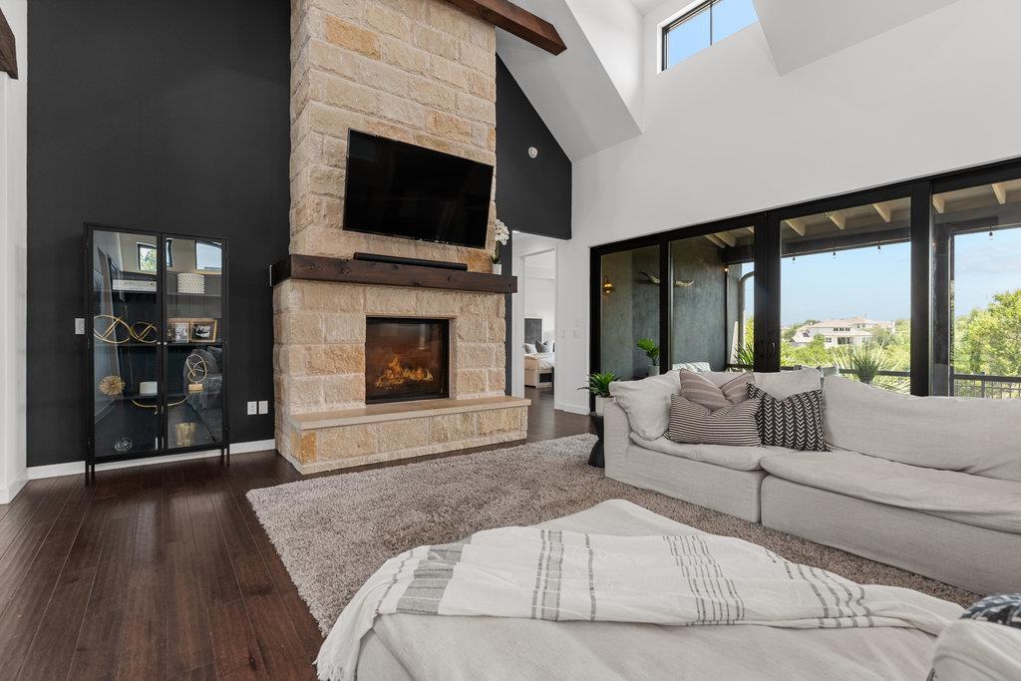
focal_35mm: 16
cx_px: 510
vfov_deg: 72.4
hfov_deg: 95.3
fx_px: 465
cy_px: 340
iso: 400
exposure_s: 1/10
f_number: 8
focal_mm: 16.4
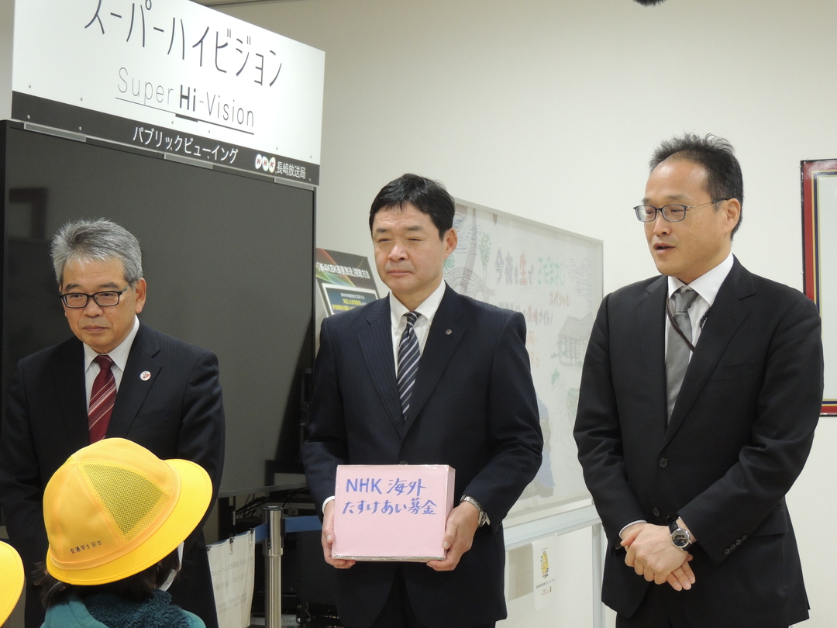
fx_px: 1813
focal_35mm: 75
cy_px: 314
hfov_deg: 26.0
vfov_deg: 19.6
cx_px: 418
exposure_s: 1/50
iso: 400
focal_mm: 13.3
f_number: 3.9
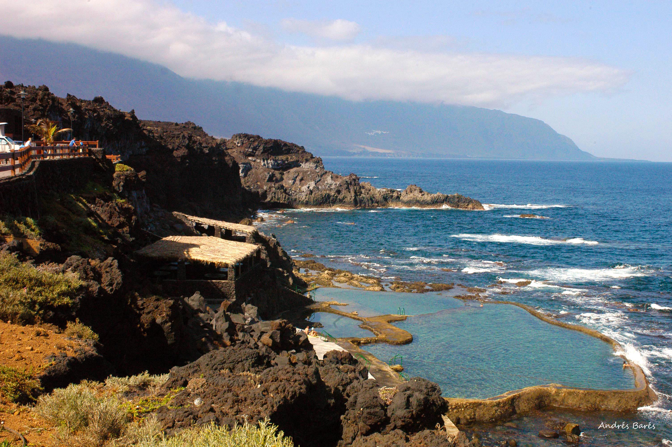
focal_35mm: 42
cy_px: 224
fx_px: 783
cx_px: 336
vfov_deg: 31.8
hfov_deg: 46.4
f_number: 13
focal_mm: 28
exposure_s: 1/640
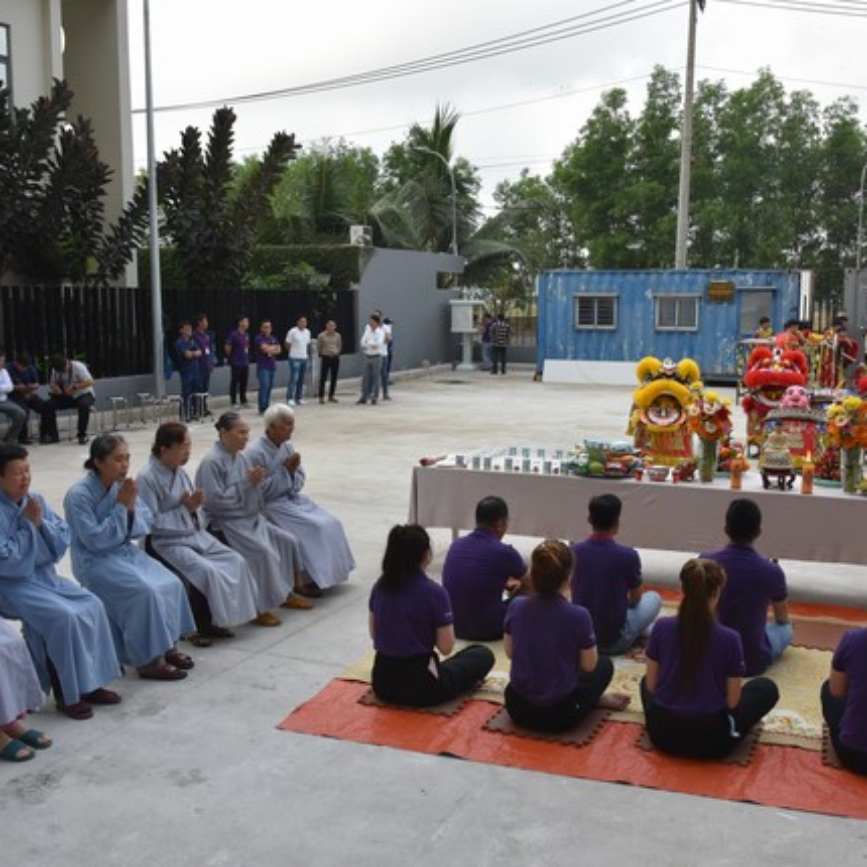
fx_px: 1020
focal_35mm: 36
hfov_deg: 45.9
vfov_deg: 46.0
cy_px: 431
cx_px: 496
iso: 1600
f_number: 10
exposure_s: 1/400
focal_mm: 28
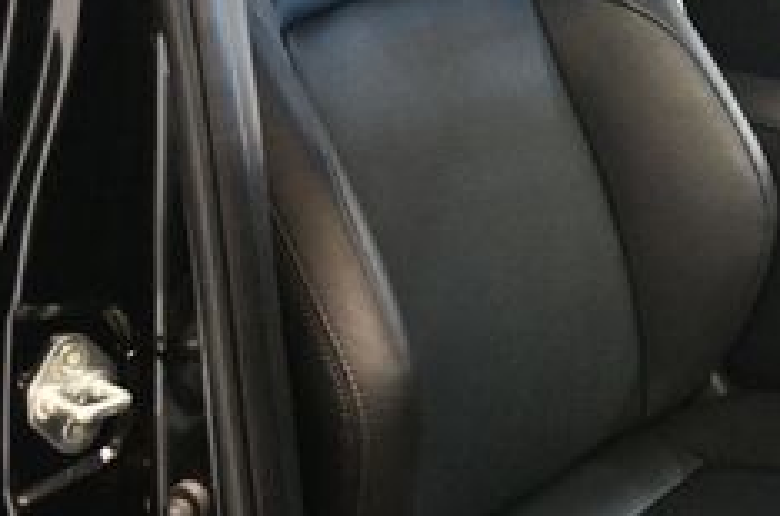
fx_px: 1600
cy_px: 166
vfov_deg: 18.3
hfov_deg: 26.1
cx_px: 757
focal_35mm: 74
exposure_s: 1/60
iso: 4000
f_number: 3.5
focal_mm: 18
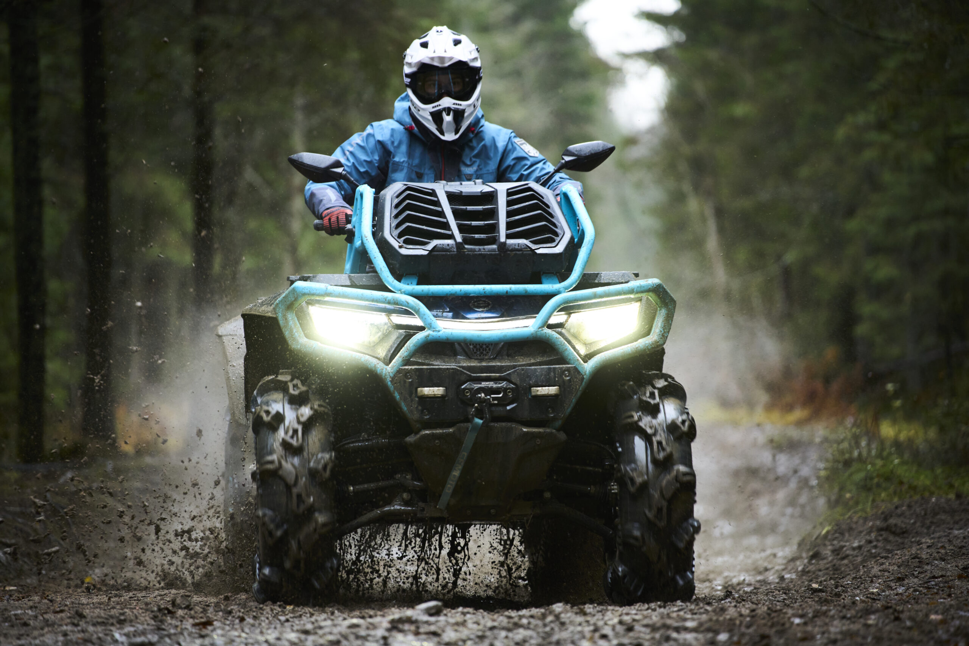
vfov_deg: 9.1
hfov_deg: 13.7
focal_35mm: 150
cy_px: 323
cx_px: 484
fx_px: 4037
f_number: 2.8
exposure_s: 1/500
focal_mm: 150
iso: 2000
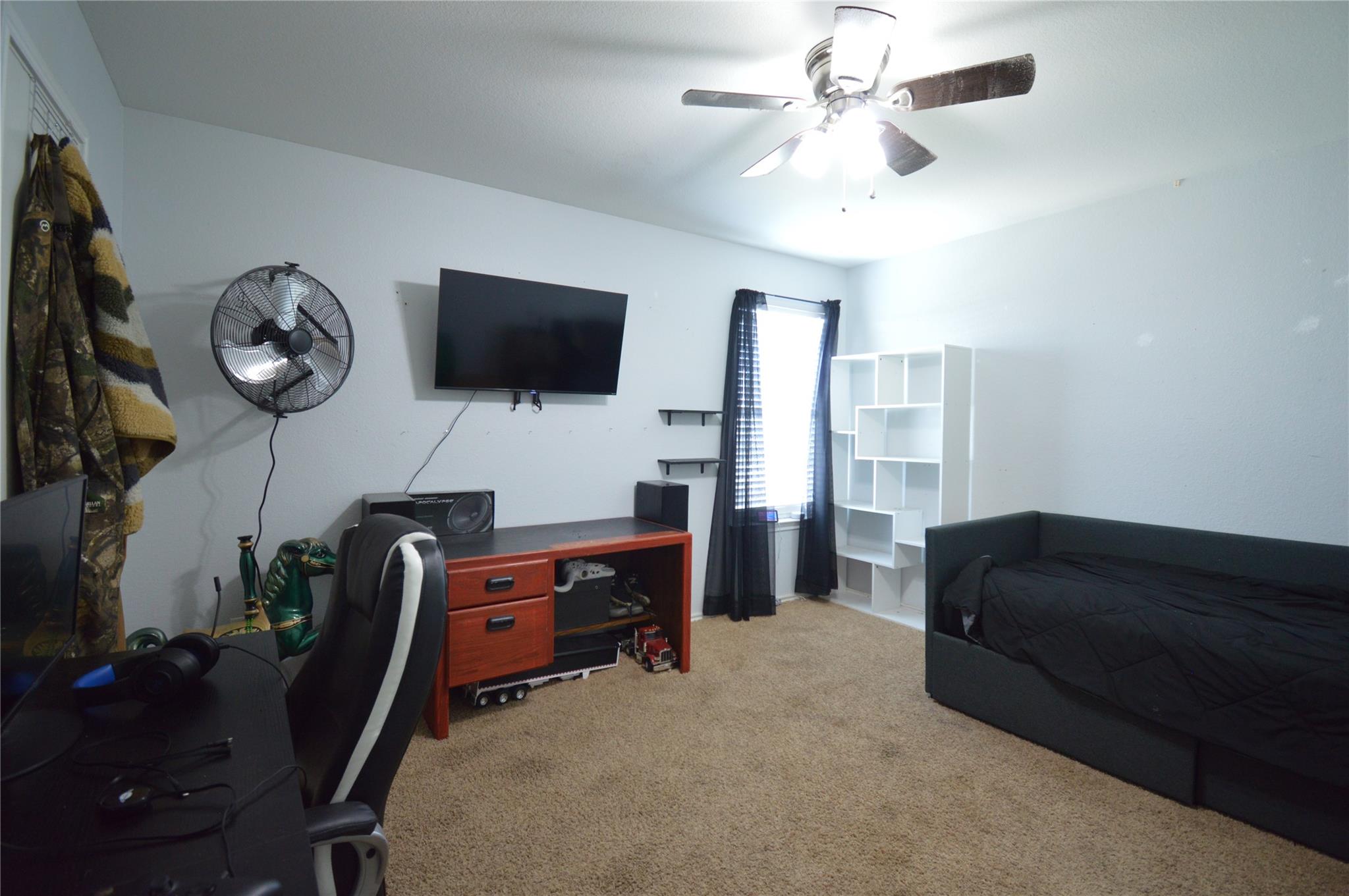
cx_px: 674
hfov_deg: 100.4
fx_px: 561
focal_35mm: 15
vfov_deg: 77.2
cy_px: 448
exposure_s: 1/13
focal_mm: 10
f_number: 4.5
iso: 800
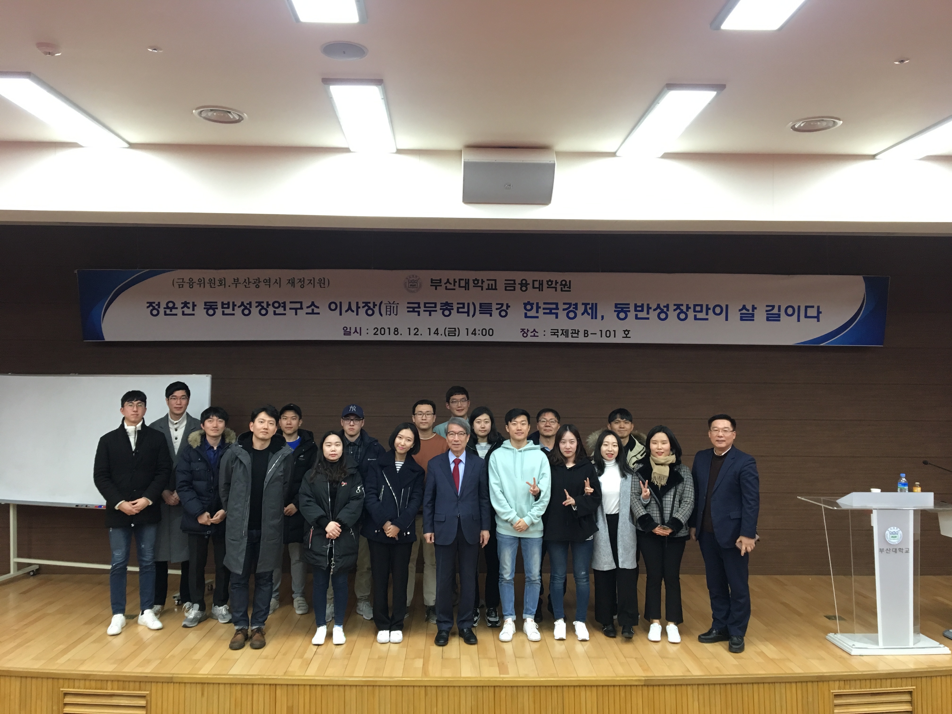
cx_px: 476
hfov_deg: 61.7
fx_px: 798
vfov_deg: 48.2
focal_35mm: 29
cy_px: 357
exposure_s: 1/30
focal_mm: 4.15
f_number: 2.2
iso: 100
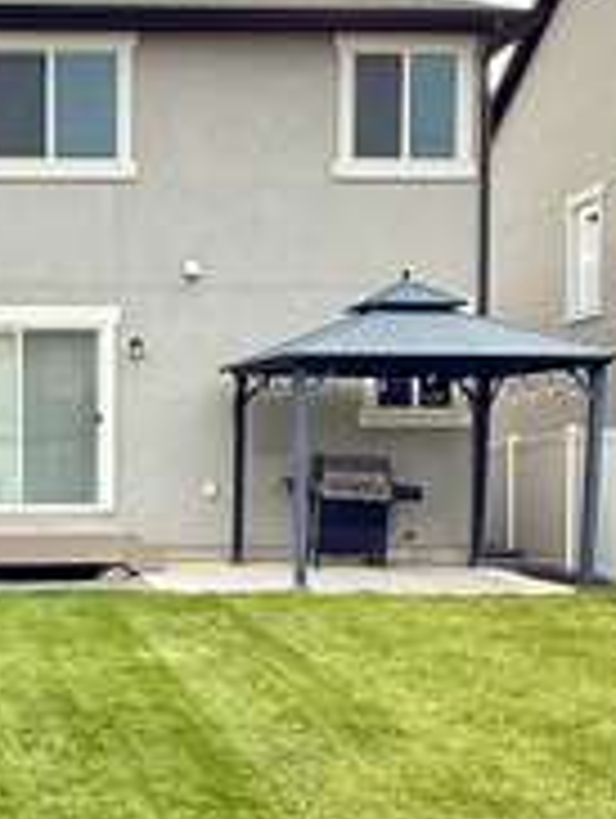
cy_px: 549
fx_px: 1397
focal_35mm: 59
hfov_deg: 24.0
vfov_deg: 32.4
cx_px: 36
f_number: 2.2
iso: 64
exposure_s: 1/985
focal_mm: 2.22
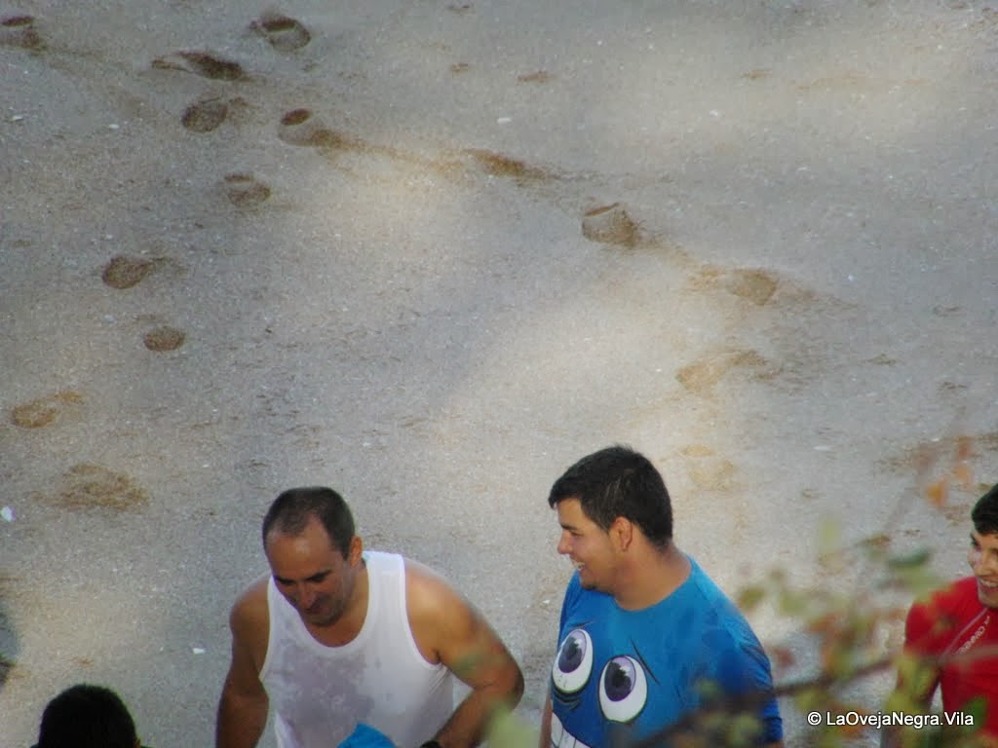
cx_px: 499
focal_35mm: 520
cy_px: 374
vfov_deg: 2.9
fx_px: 14992
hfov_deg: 3.8
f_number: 4.5
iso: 400
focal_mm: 92
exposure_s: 1/1000
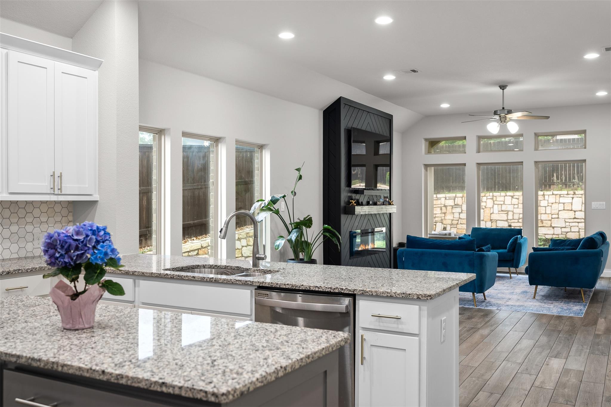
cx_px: 306
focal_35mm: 35
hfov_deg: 54.4
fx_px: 594
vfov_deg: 37.8
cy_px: 204
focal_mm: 35
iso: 400
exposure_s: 1/5
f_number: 5
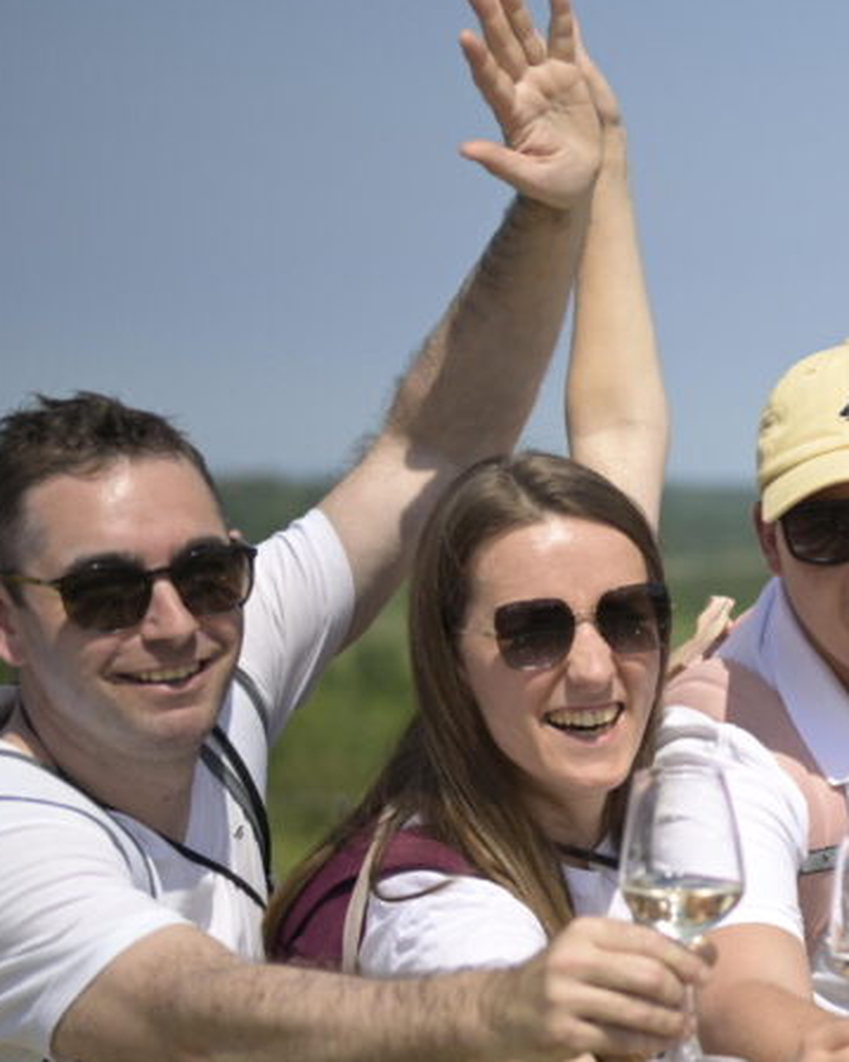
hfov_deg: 12.1
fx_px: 3676
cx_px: 1535
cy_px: 874
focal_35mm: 117
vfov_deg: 16.3
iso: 80
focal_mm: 35
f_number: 1.4
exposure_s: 1/6400
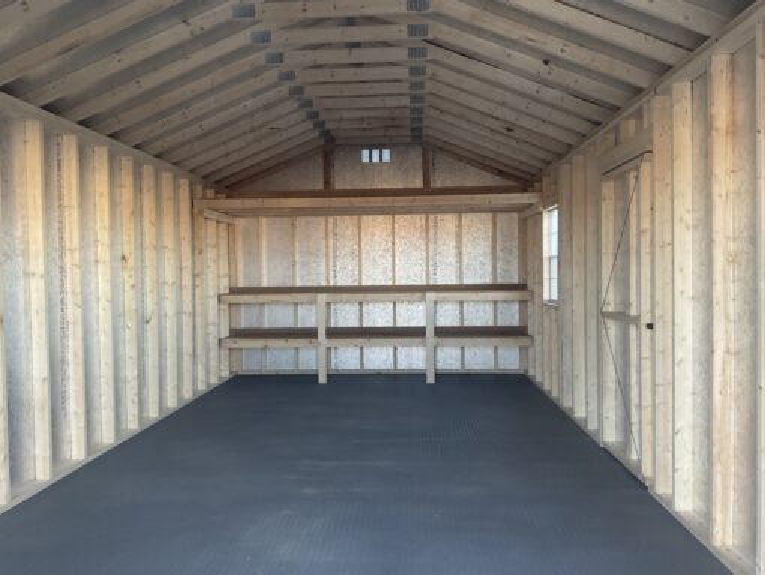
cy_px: 288
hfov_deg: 61.6
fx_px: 641
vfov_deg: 48.3
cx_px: 382
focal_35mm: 29
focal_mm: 3
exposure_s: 1/60
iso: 64
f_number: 1.8
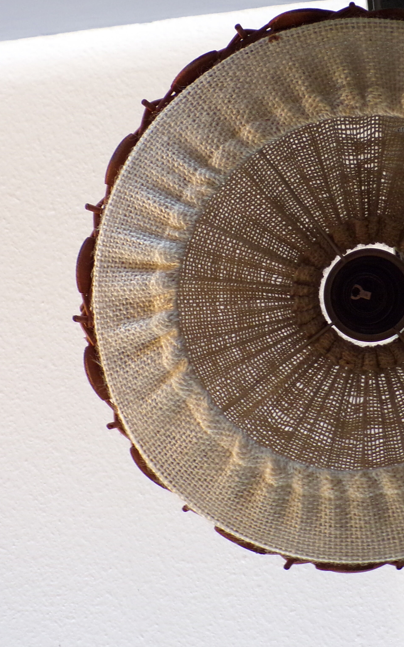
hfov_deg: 19.1
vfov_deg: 30.6
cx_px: 352
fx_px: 1180
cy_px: 317
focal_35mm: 67
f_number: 3.4
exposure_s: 1/17
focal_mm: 7.6
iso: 213
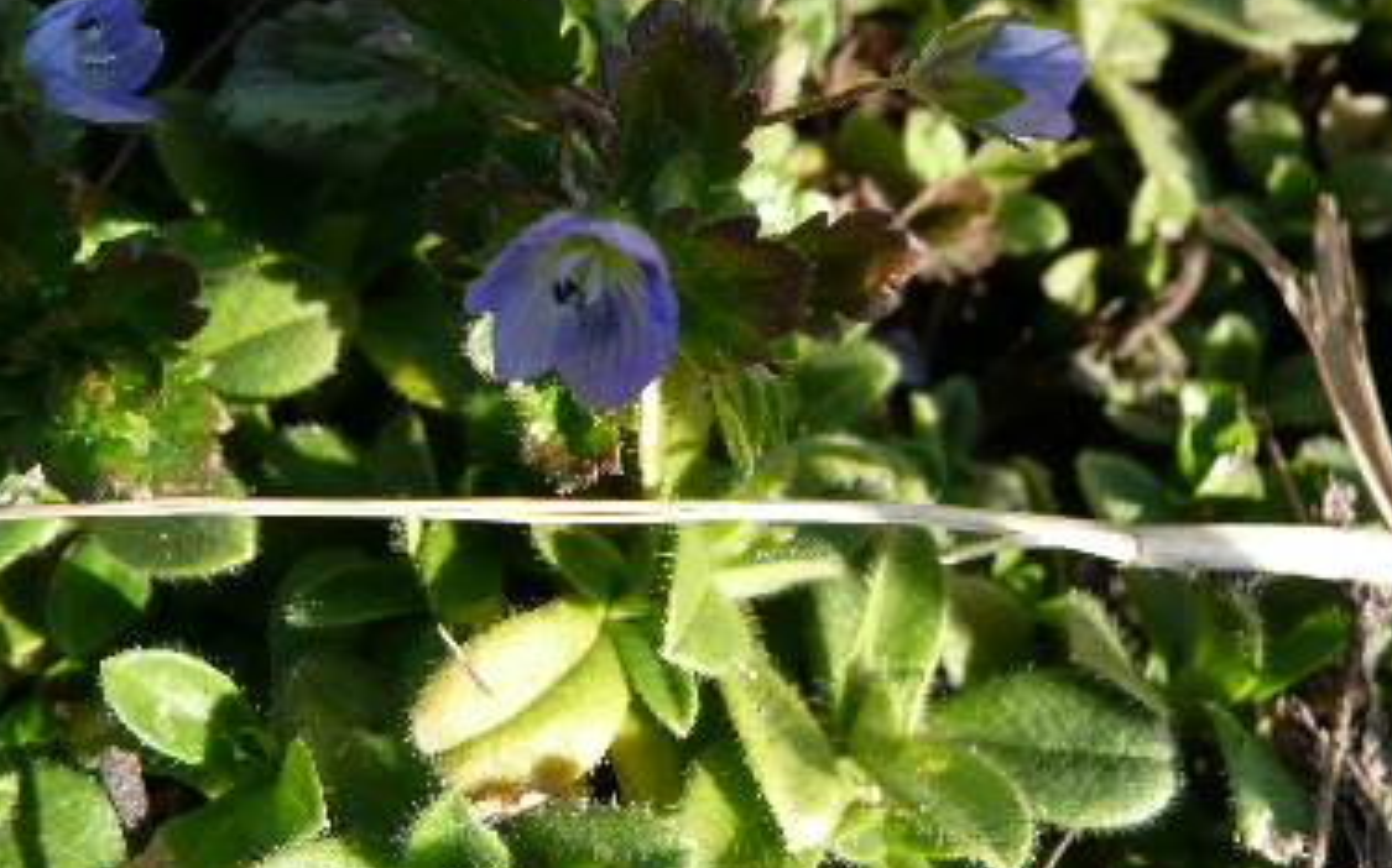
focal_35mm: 34
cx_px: 646
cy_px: 330
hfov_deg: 56.7
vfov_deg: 37.0
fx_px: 1289
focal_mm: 4.6
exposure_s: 1/320
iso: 100
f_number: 3.3
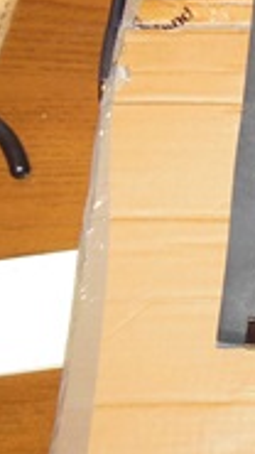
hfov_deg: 16.1
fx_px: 794
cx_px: 427
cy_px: 44
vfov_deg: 30.5
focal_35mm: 66
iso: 200
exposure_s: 1/25
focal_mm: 4.5
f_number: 3.2
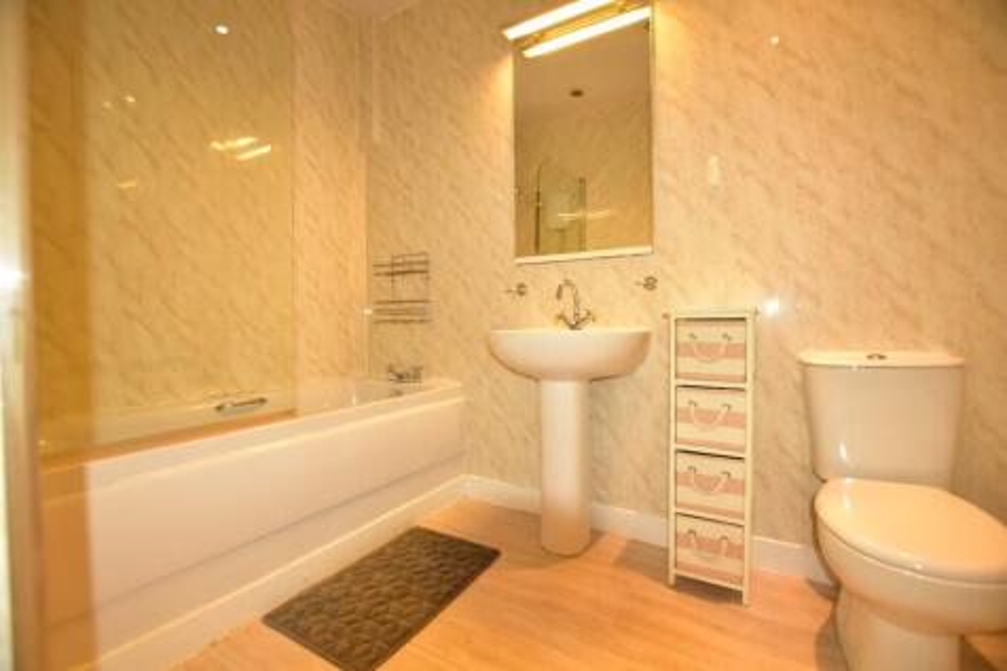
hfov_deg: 100.4
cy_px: 336
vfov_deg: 77.3
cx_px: 504
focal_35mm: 15
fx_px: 419
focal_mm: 10
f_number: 4
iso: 1600
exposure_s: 1/60
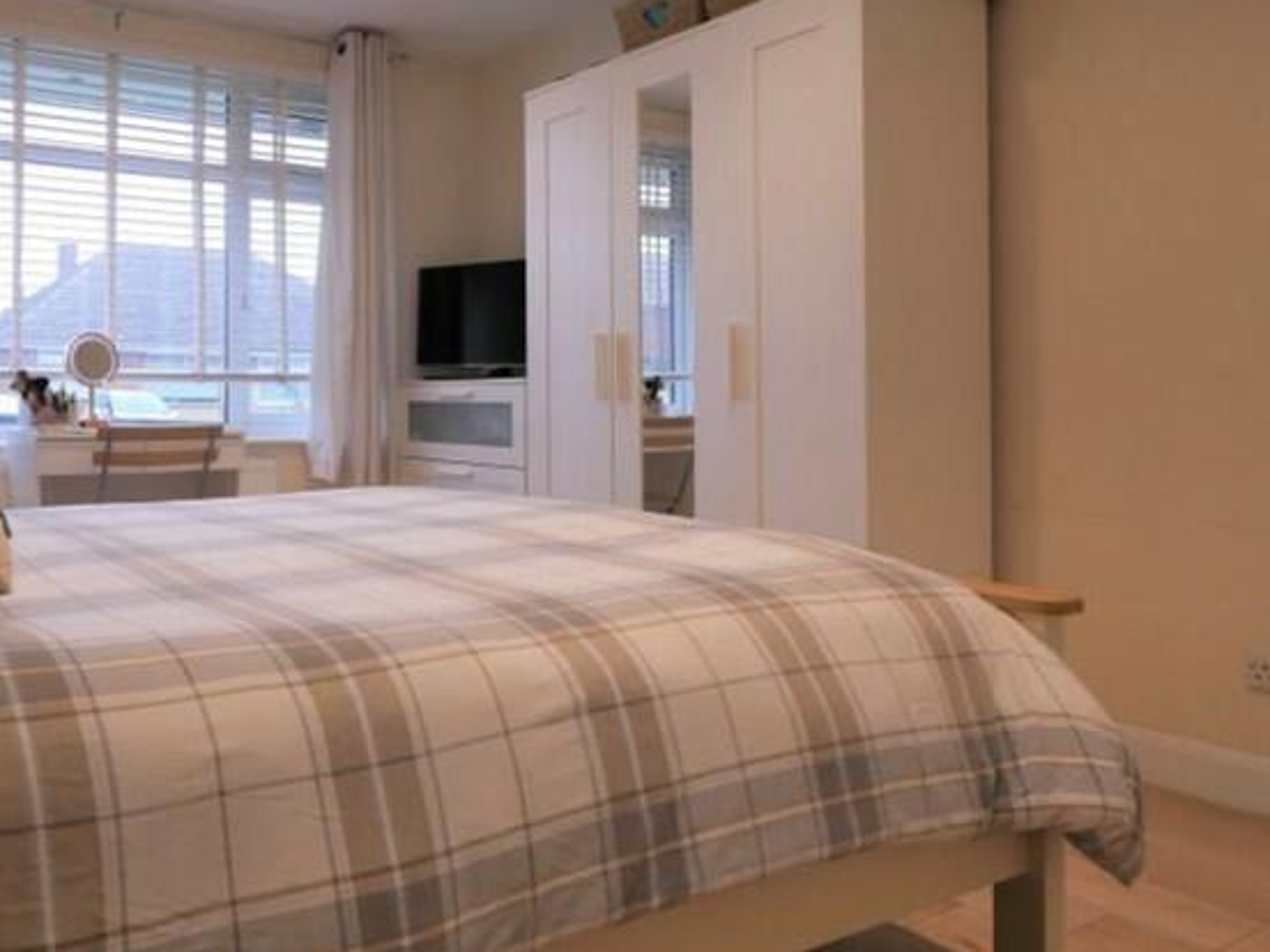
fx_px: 954
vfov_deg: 52.7
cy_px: 383
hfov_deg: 62.3
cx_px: 276
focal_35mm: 26
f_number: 4
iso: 320
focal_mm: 7
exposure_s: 1/60
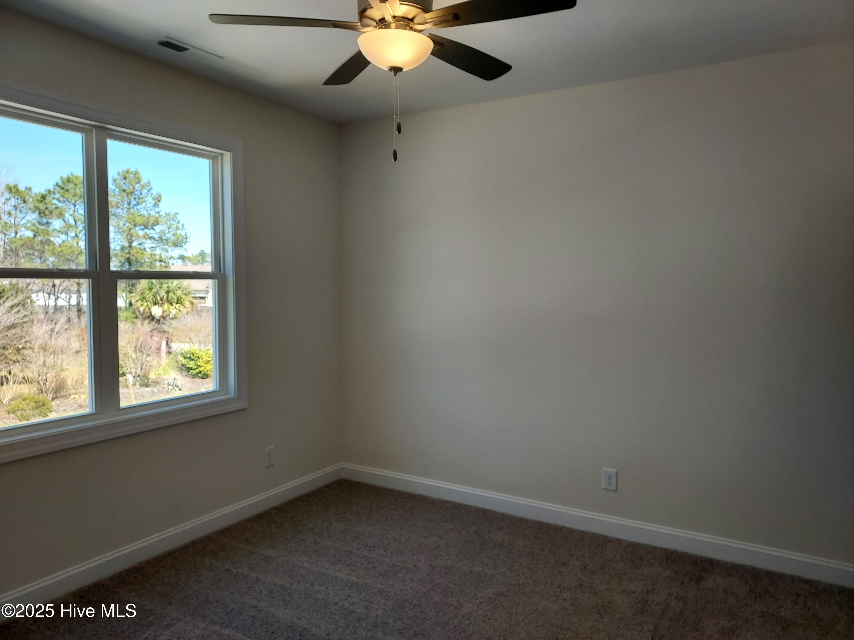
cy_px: 320
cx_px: 427
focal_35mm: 24
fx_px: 592
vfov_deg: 56.8
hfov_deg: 71.6
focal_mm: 4.6
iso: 64
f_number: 1.8
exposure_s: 1/120
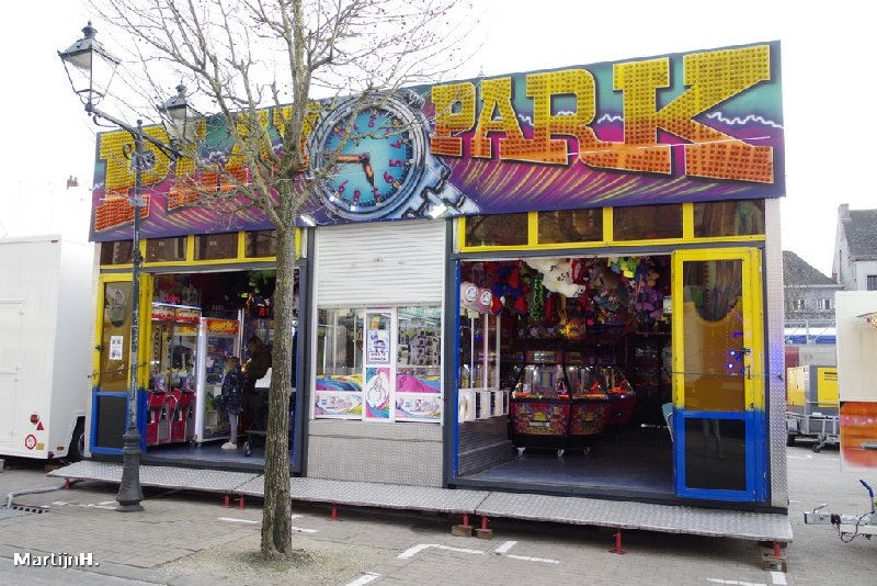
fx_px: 804
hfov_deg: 57.2
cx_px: 438
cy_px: 293
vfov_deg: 40.0
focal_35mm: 33
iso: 800
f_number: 7.1
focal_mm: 22
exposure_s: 1/200
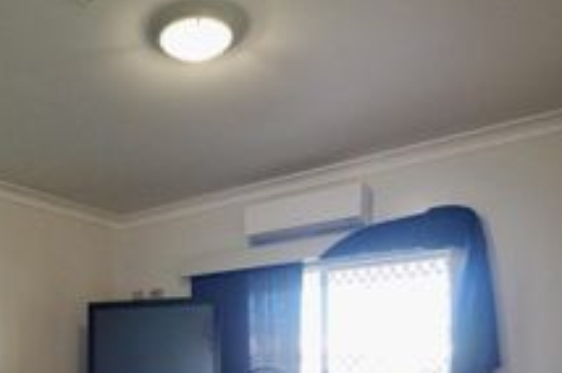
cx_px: 126
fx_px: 514
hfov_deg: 54.1
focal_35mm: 33
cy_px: 387
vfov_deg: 35.4
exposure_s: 1/60
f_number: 4
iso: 1250
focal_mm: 10
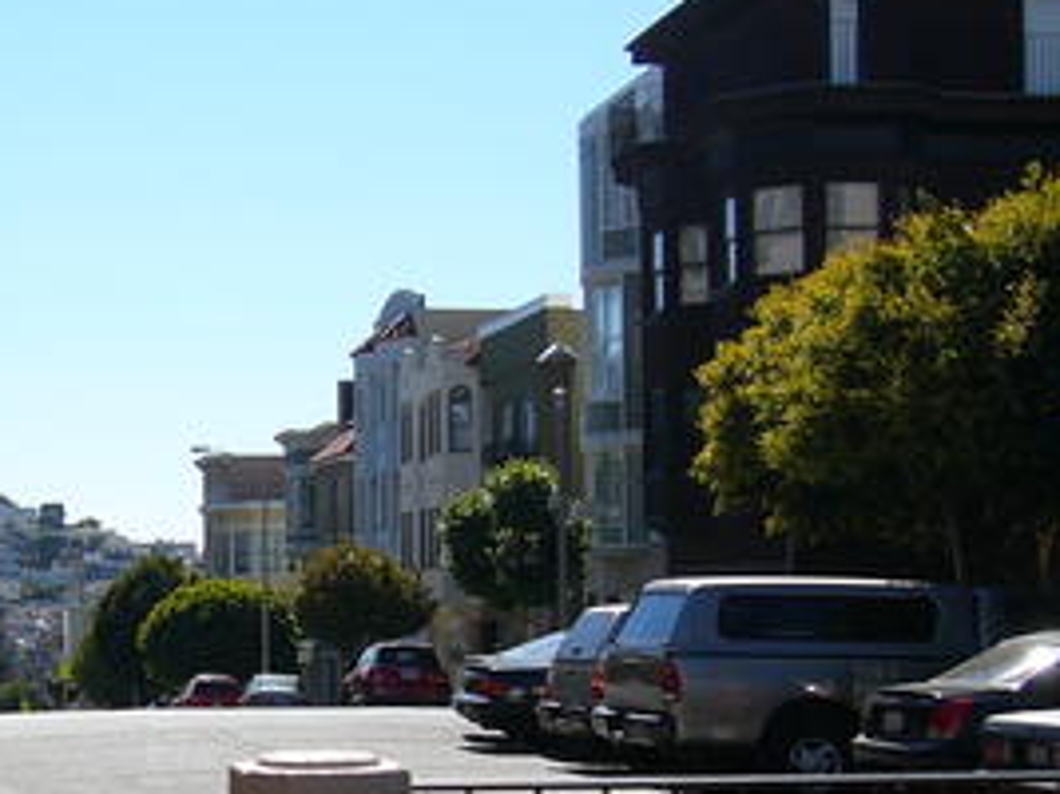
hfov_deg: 22.7
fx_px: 2571
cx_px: 83
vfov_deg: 17.5
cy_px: 580
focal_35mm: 84
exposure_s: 1/160
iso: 50
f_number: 8
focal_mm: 5.8
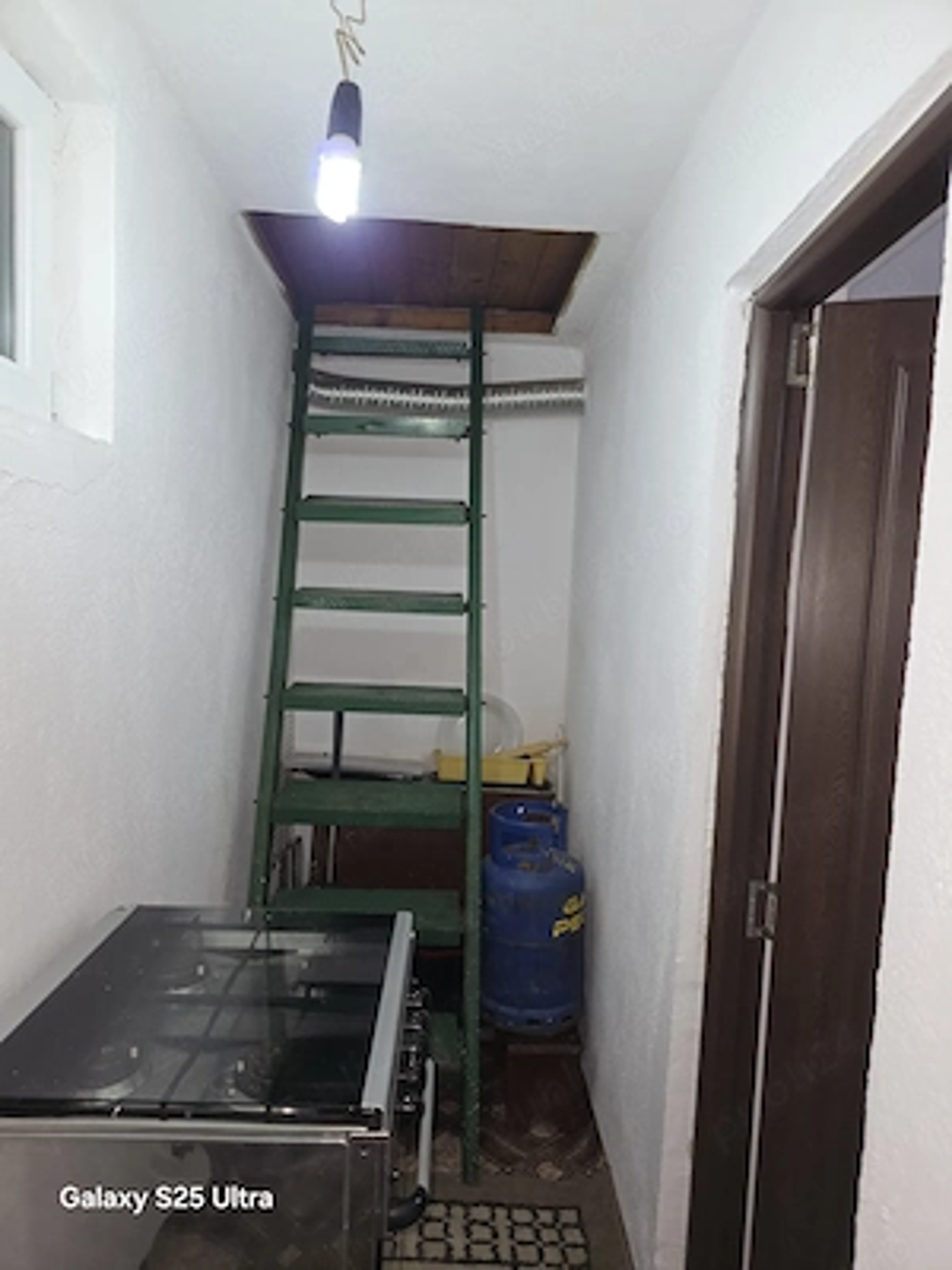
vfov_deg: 73.9
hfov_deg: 58.9
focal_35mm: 23
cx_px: 476
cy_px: 635
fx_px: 843
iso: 100
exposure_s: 1/33.3
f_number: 1.7
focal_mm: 6.3
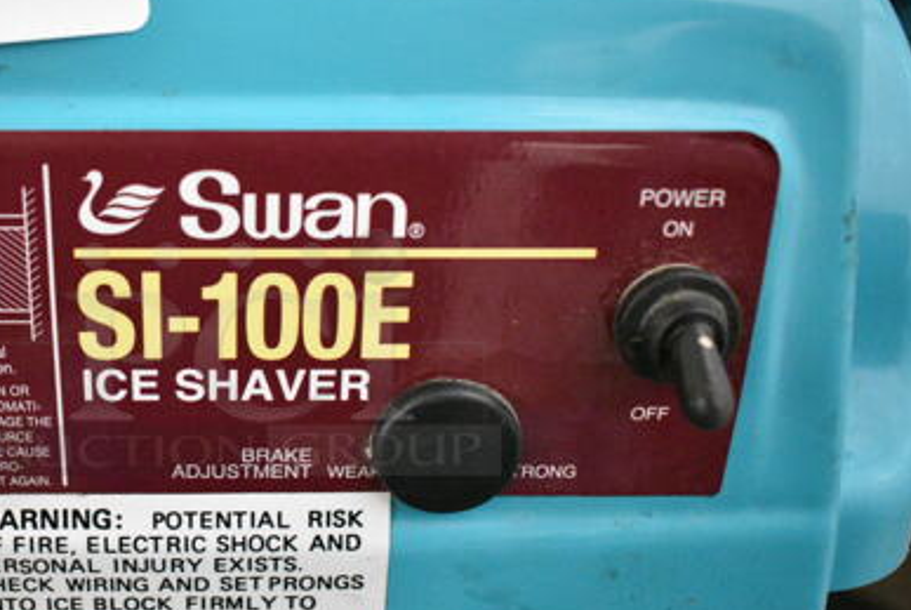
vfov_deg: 26.0
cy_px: 351
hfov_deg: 37.3
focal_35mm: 52
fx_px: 1317
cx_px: 240
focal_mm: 22
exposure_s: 1/30
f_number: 3.8
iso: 7200
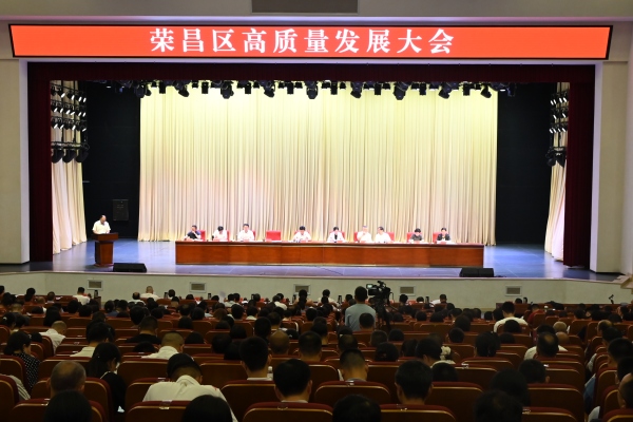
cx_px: 316
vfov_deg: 29.2
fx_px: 809
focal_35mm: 46
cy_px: 211
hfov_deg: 42.7
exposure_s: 1/50
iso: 2000
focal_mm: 31
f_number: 6.3
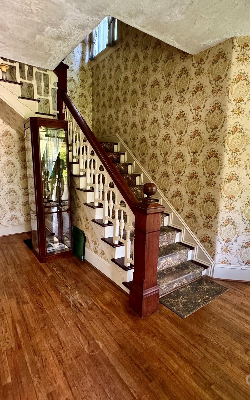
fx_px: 218
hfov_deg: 59.7
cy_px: 201
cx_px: 125
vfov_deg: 85.1
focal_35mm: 20
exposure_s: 1/60
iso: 400
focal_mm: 2.22
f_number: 2.2
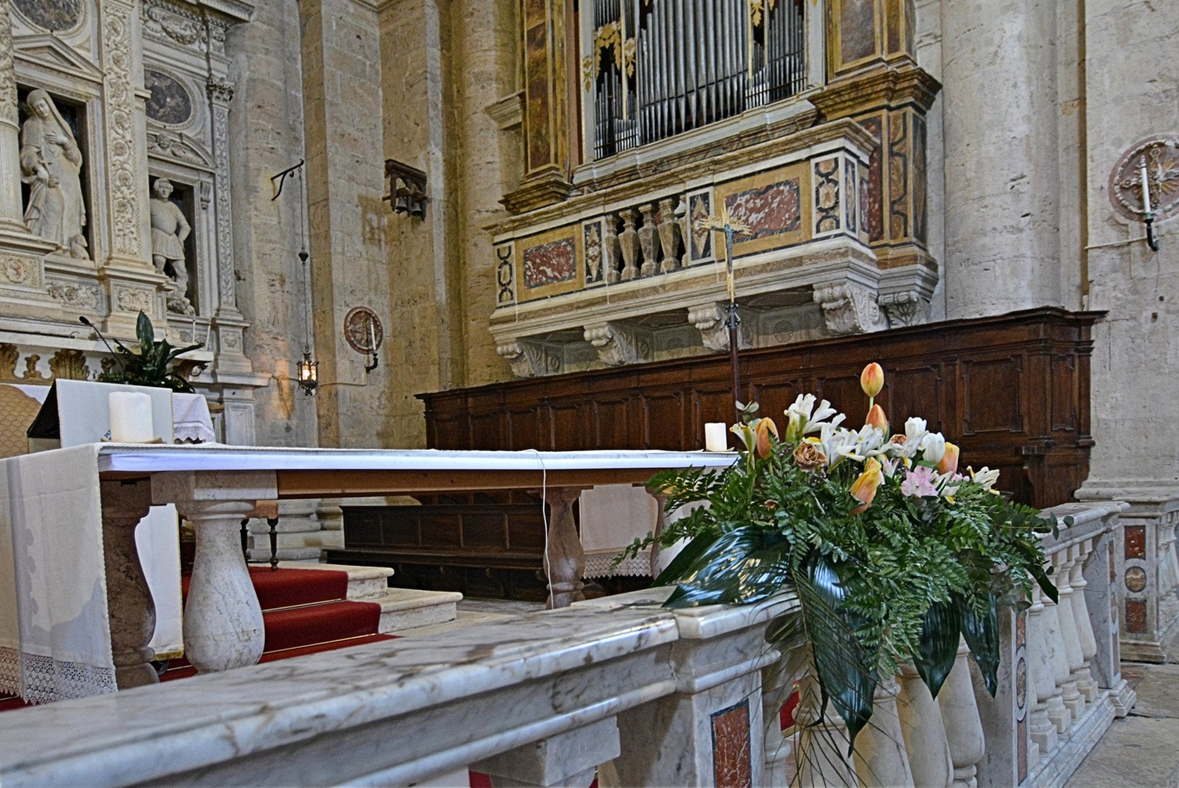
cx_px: 590
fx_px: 836
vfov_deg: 50.5
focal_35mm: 26
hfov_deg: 70.4
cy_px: 394
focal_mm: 17
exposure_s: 1/30
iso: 2000
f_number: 4
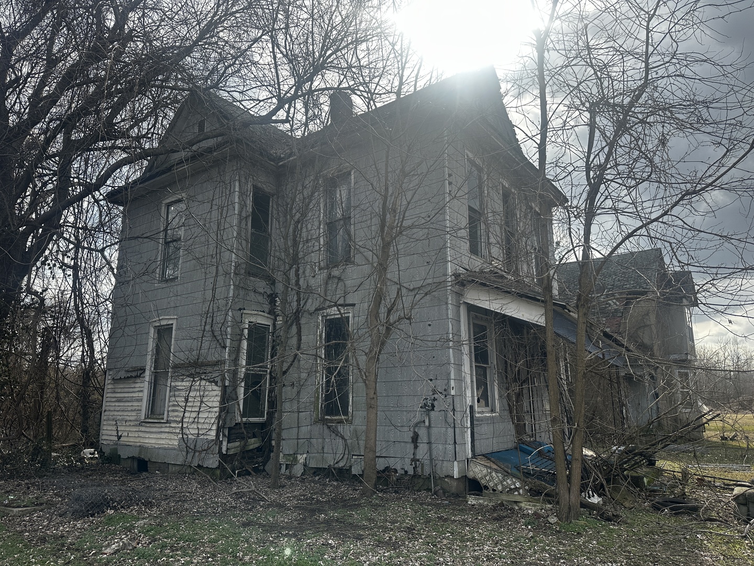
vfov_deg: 56.8
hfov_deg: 71.6
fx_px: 523
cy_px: 283
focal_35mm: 24
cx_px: 377
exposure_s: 1/2809
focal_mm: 6.86
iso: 80
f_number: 1.78
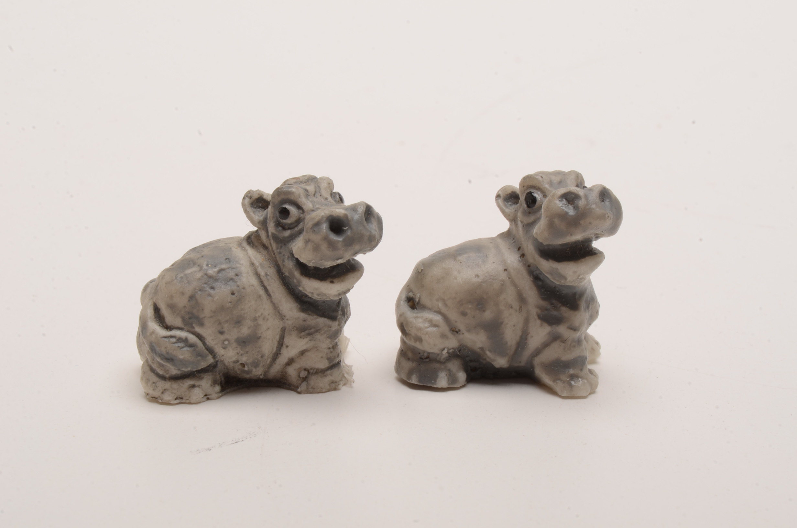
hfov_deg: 24.7
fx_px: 1823
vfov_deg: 16.5
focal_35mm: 82
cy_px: 264
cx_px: 398
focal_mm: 55
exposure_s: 1/160
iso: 100
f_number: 32
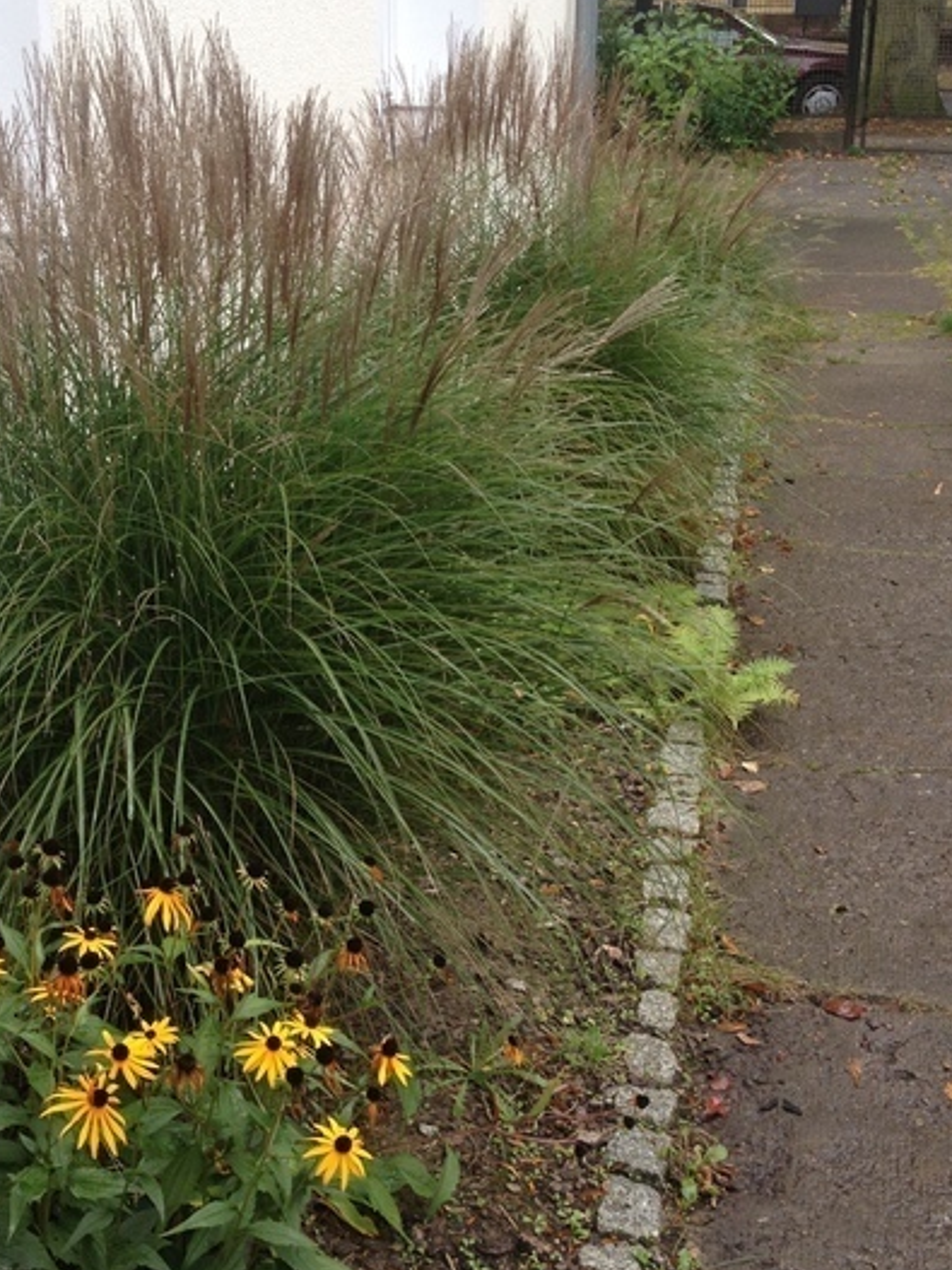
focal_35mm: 51
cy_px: 680
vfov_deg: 37.5
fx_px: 1871
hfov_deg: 28.4
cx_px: 316
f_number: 2.4
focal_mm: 4.28
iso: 50
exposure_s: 1/224
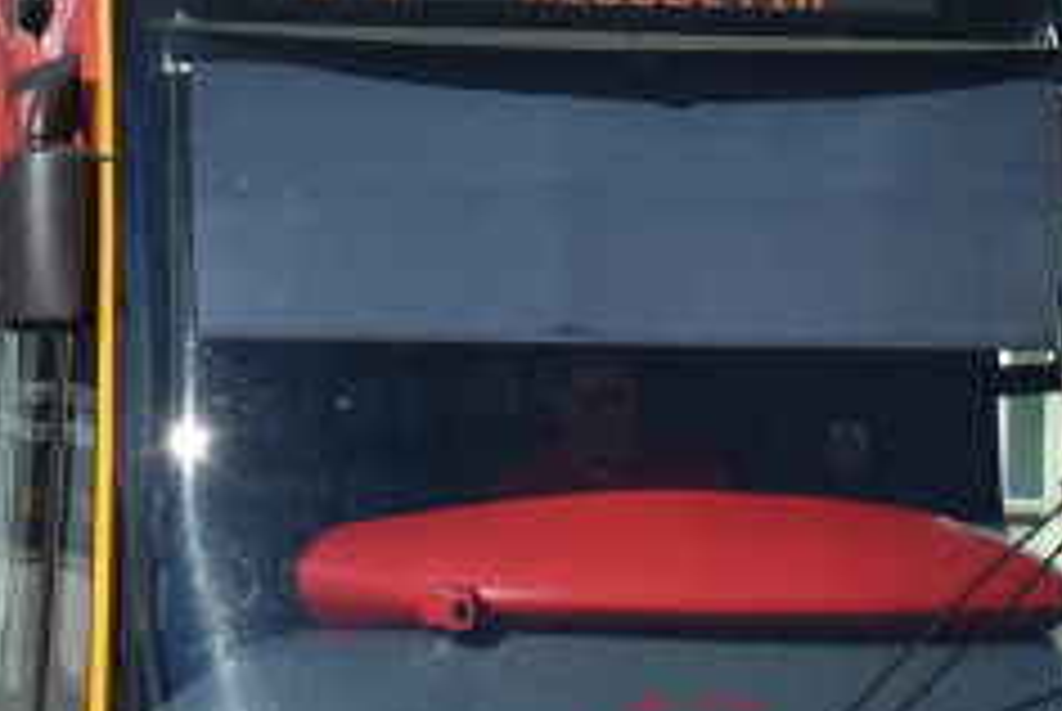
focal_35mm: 223
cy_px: 349
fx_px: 6579
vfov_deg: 6.2
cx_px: 184
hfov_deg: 9.2
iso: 200
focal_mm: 27
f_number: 11
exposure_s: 1/500
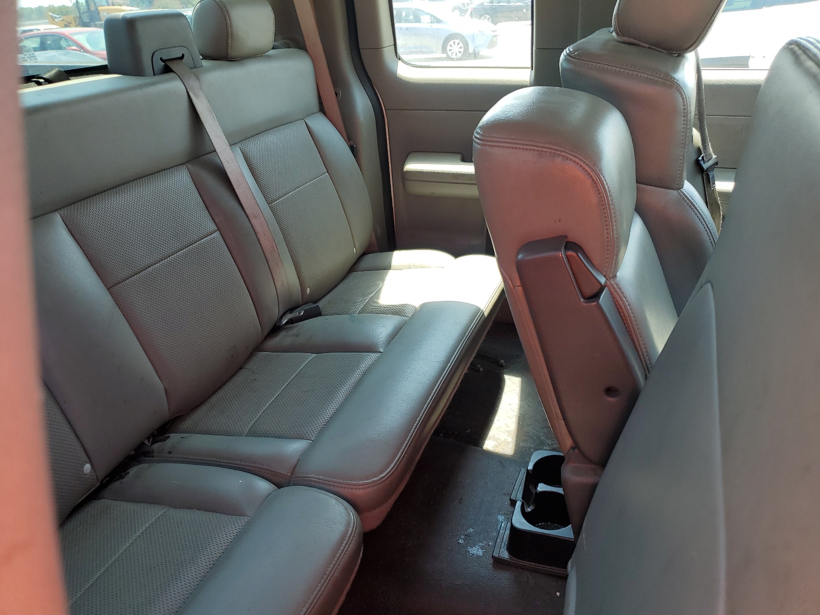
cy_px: 308
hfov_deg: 67.3
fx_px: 616
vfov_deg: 53.1
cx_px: 410
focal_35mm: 26
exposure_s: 1/263
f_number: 1.5
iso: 50
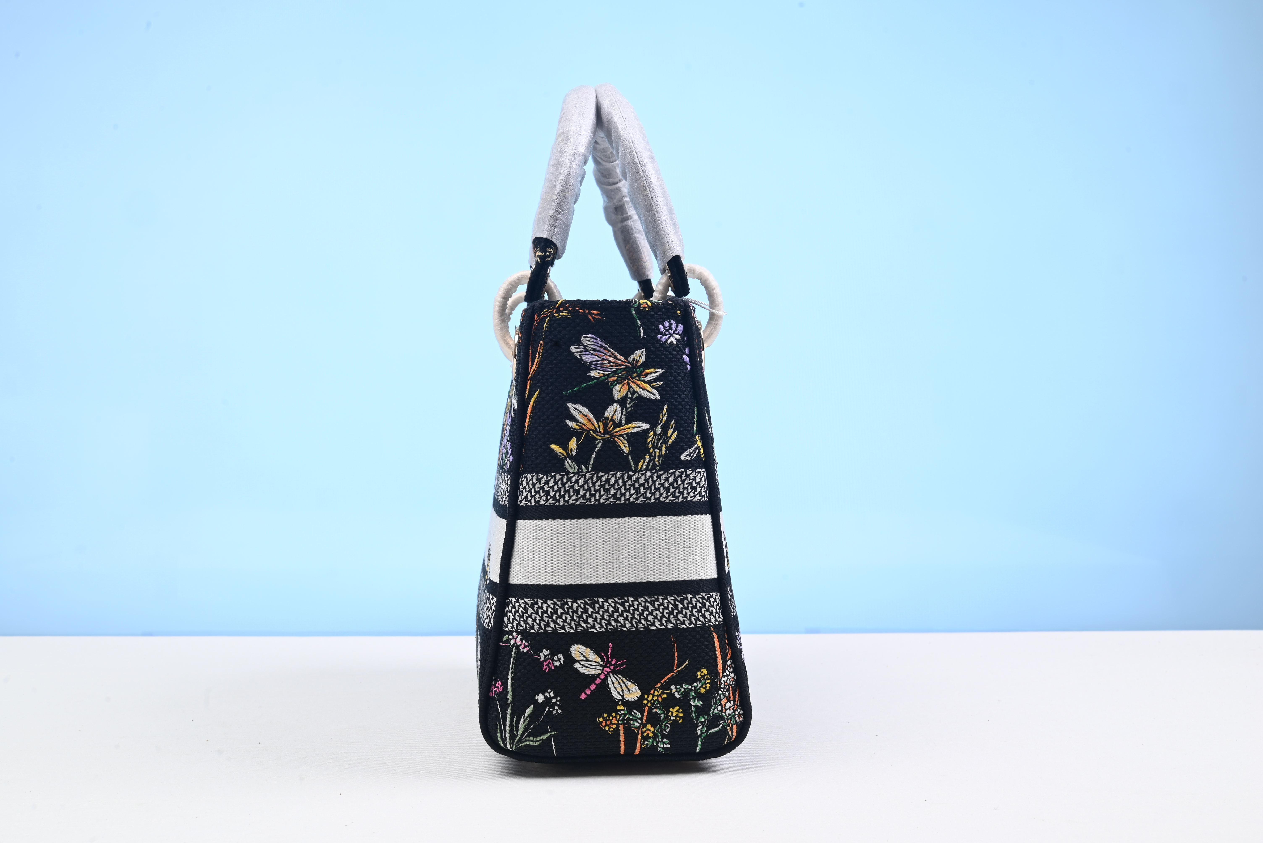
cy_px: 422
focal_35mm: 40
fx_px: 1404
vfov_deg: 33.4
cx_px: 632
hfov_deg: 48.4
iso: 100
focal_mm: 40
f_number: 16
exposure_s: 1/2
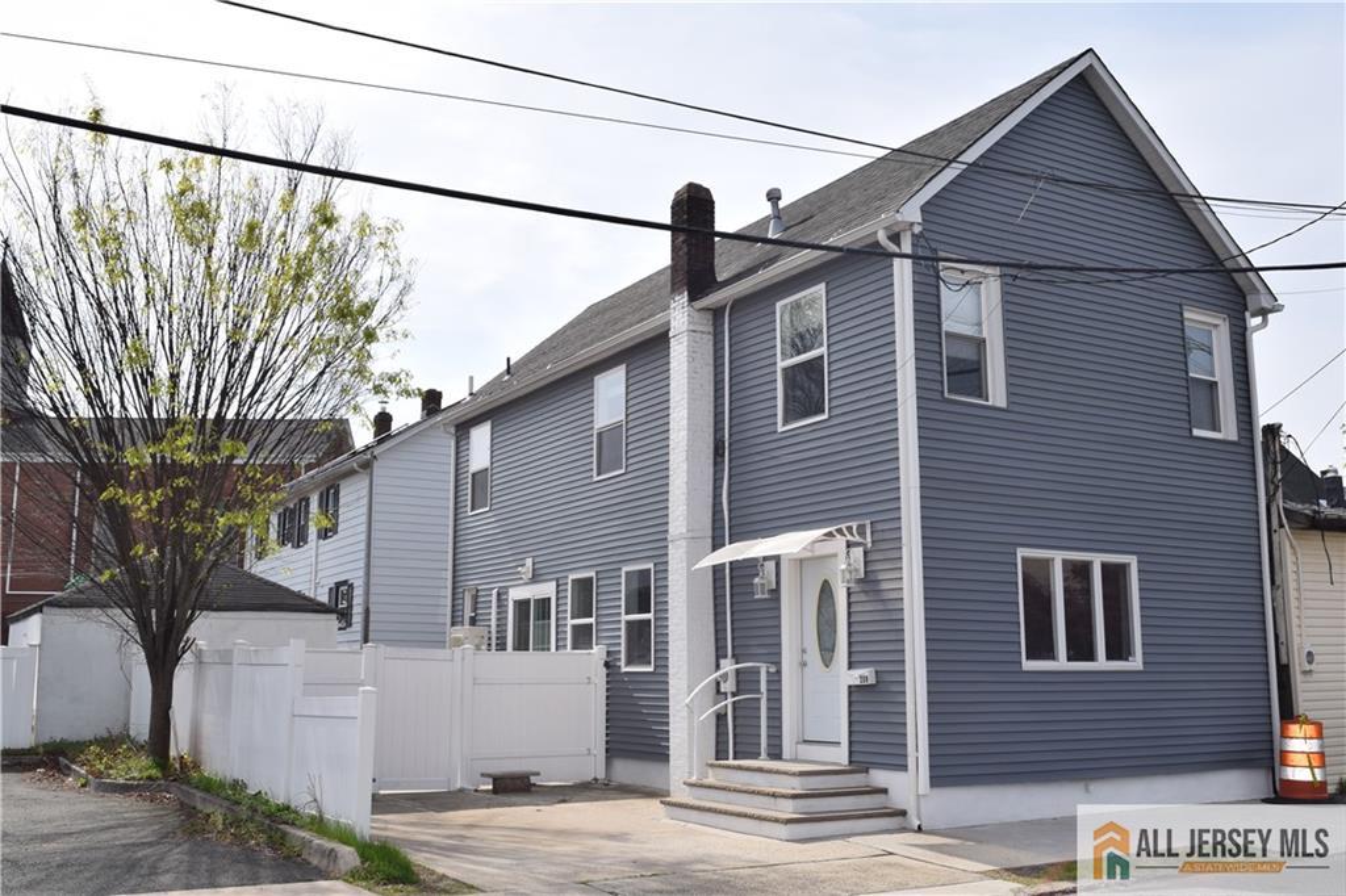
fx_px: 1345
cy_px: 448
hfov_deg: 53.1
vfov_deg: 36.8
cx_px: 673
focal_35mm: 36
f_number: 13
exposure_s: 1/200
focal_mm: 24
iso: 100
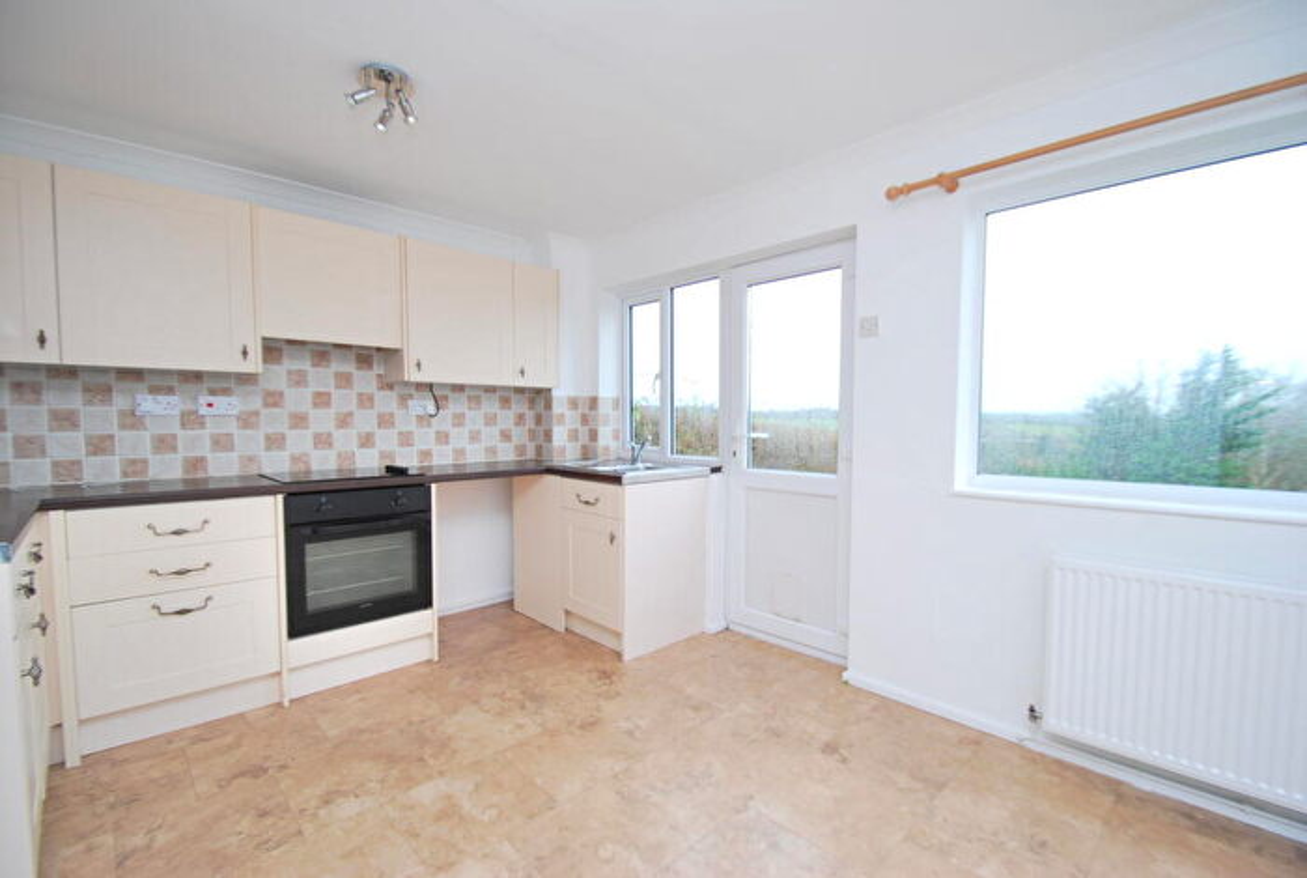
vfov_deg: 77.6
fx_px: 546
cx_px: 654
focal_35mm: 15
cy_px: 439
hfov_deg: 100.3
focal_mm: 10
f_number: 4
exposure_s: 1/60
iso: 200
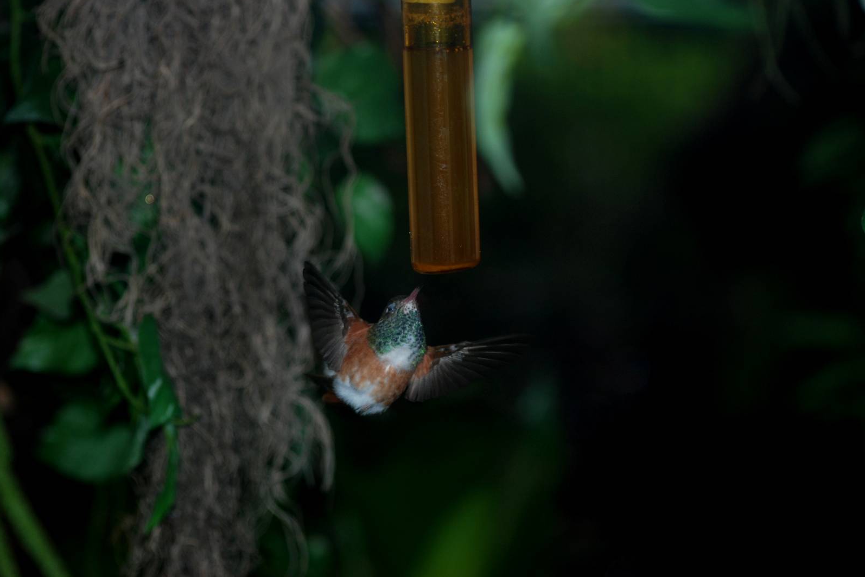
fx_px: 4890
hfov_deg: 10.1
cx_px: 431
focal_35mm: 204
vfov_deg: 6.8
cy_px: 287
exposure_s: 1/60
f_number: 4.5
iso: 200
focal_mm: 135
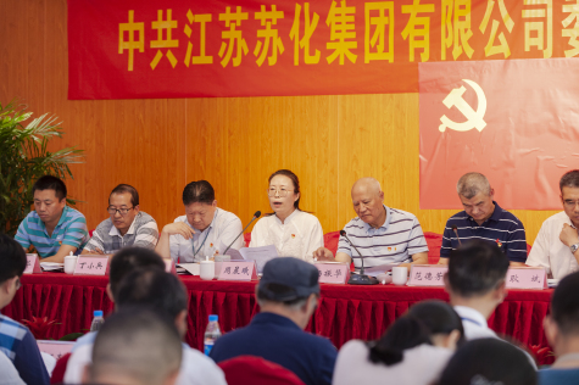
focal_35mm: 105
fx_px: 1688
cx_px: 290
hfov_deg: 19.5
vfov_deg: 13.0
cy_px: 192
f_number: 3.5
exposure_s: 1/125
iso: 800
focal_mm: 105
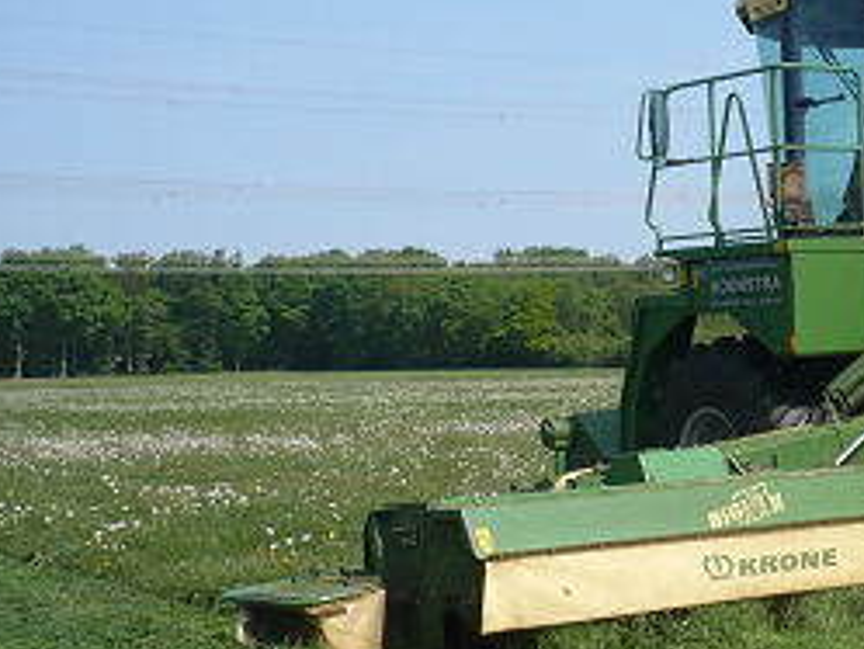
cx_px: 921
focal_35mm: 79
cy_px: 364
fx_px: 1973
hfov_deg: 23.4
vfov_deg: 18.7
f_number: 8
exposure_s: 1/200
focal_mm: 5.8
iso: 100
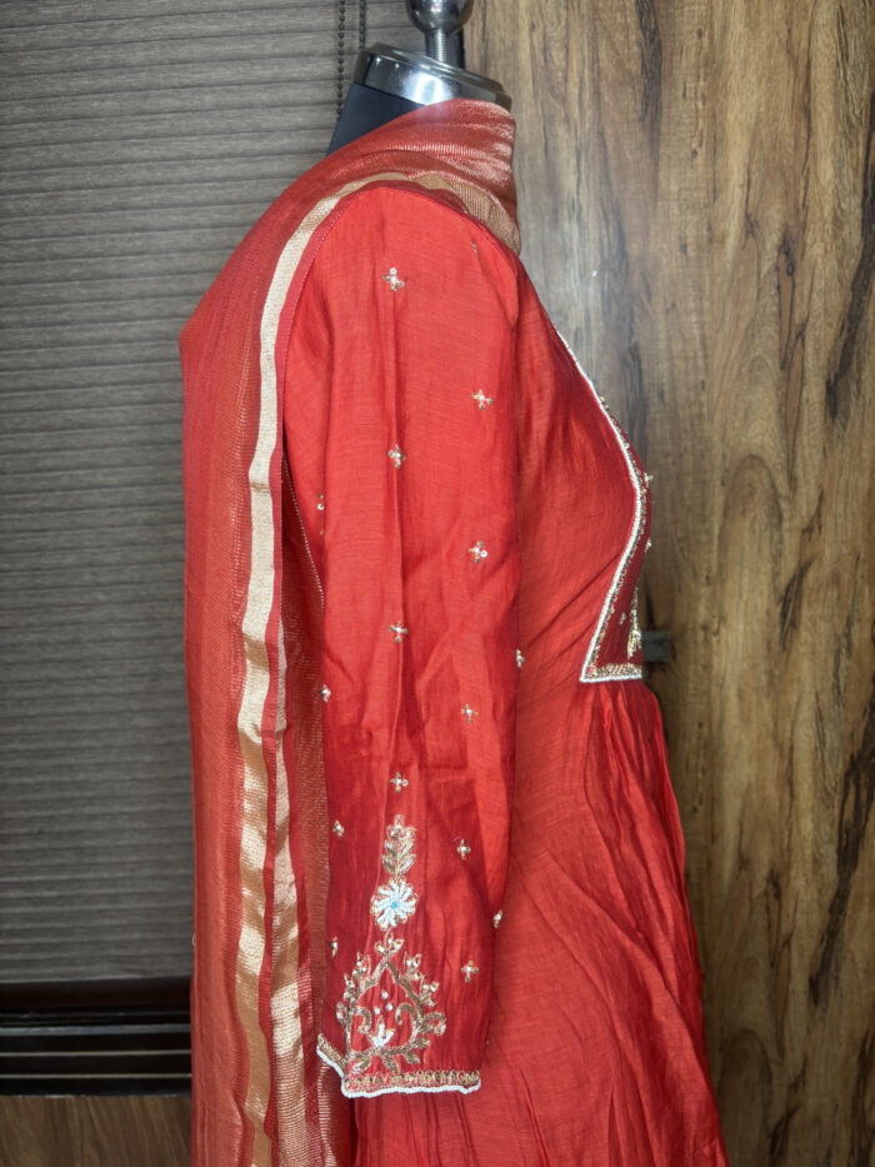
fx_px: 876
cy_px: 584
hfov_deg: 53.1
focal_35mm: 26
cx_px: 438
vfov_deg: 67.3
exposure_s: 1/50
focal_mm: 5.96
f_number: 1.6
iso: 80
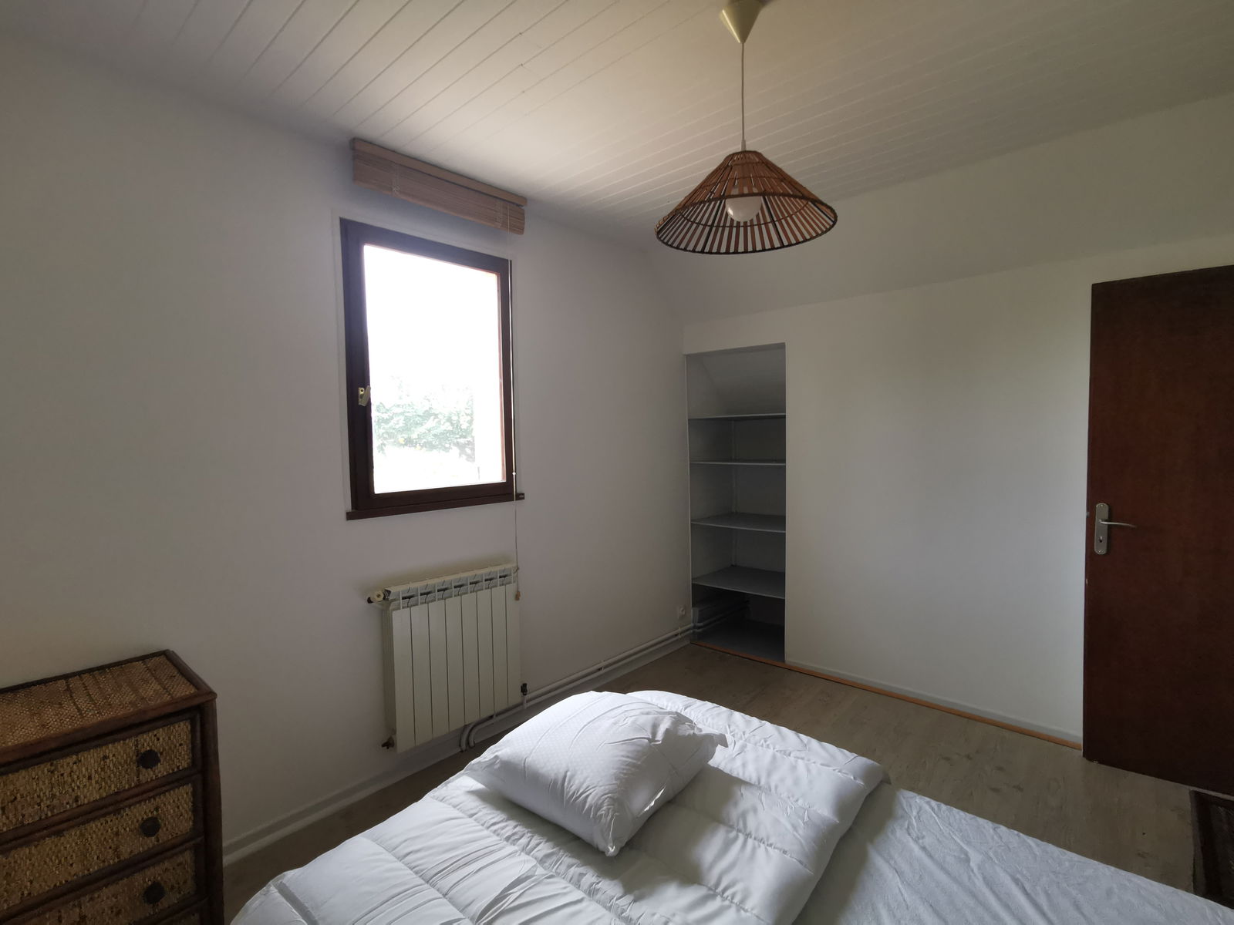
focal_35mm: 17
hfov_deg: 91.0
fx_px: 606
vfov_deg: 74.7
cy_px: 462
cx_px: 617
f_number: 2.2
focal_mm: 2.26
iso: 125
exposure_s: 1/50
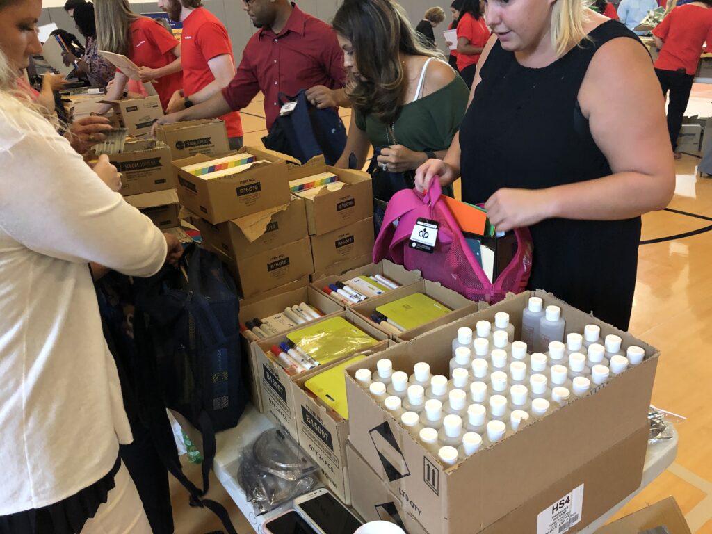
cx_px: 356
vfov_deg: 49.7
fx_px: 576
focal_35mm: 28
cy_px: 267
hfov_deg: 63.4
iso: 100
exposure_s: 1/15
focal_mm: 3.99
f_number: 1.8
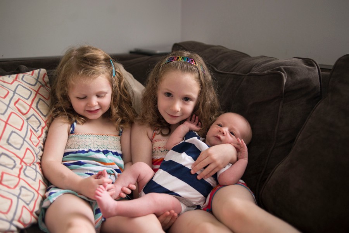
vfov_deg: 37.9
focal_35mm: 35
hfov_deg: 54.4
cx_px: 174
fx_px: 339
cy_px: 116
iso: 800
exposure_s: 1/100
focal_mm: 35
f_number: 2.5
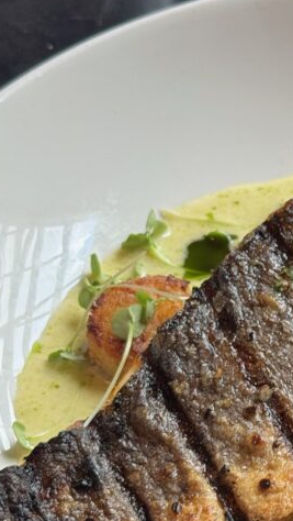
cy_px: 390
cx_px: 393
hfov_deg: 10.5
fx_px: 1559
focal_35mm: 113
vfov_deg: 18.8
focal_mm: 6.76
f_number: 1.78
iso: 64
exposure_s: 1/50
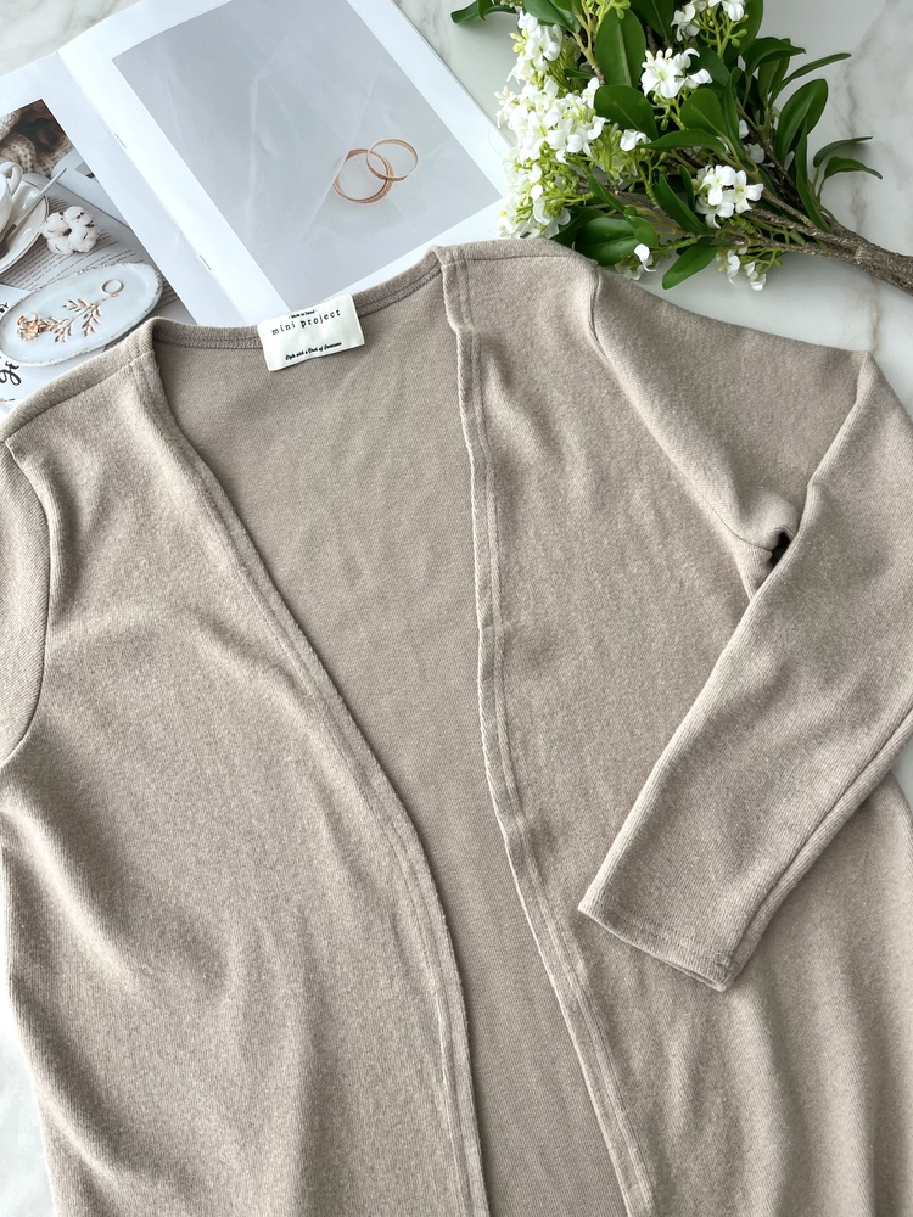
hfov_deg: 53.1
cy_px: 608
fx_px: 914
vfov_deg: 67.3
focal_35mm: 26
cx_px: 456
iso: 32
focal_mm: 5.1
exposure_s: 1/136
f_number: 1.6
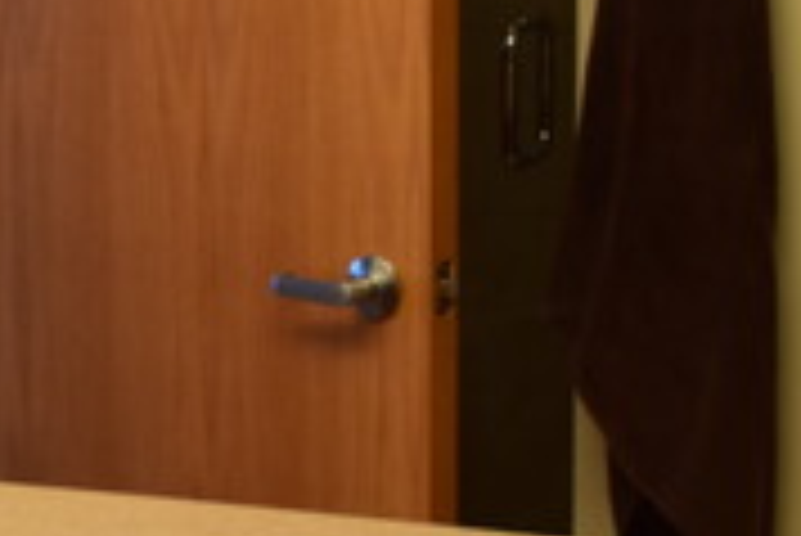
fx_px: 3362
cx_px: -81
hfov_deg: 13.3
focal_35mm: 151
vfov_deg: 9.0
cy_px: 709
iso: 560
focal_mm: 28
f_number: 6.3
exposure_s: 1/15
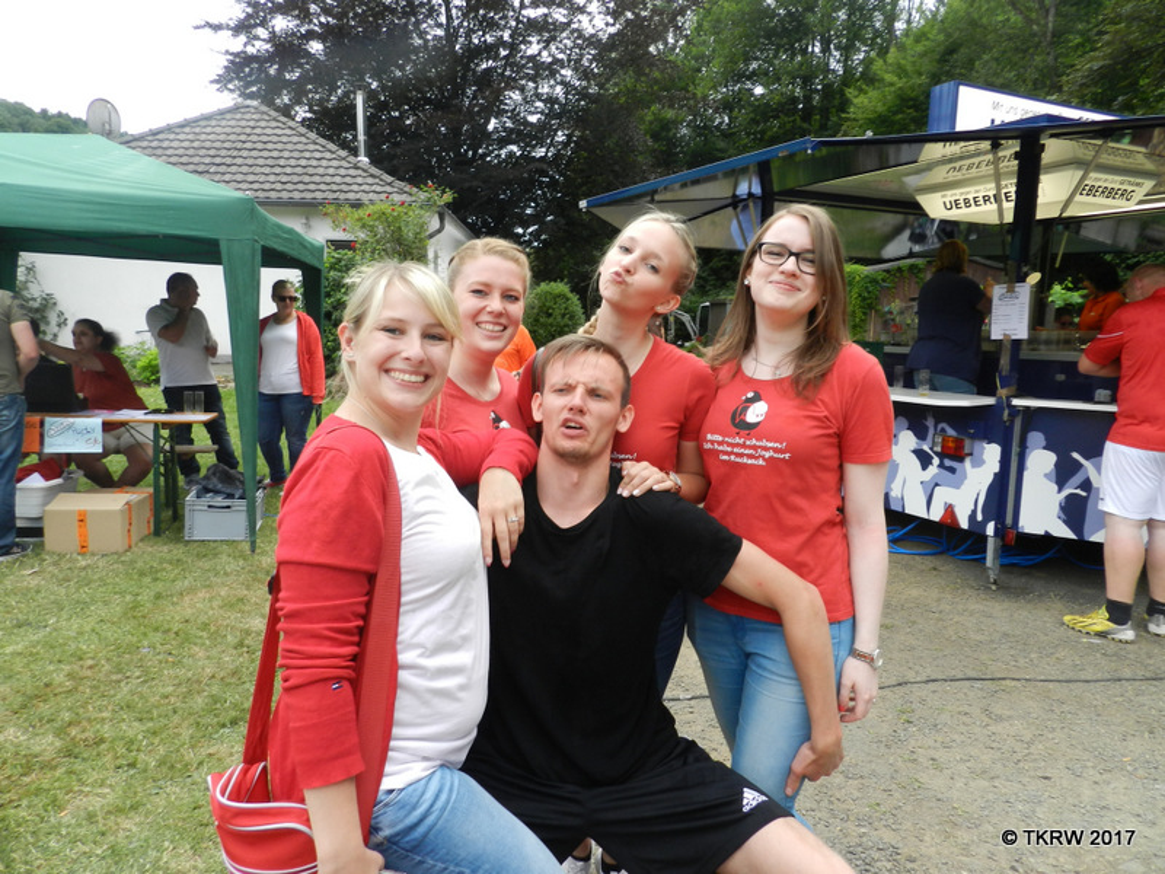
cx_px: 582
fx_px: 774
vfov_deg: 58.9
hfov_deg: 73.9
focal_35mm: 23
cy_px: 437
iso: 160
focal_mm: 4
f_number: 3.4
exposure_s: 1/250
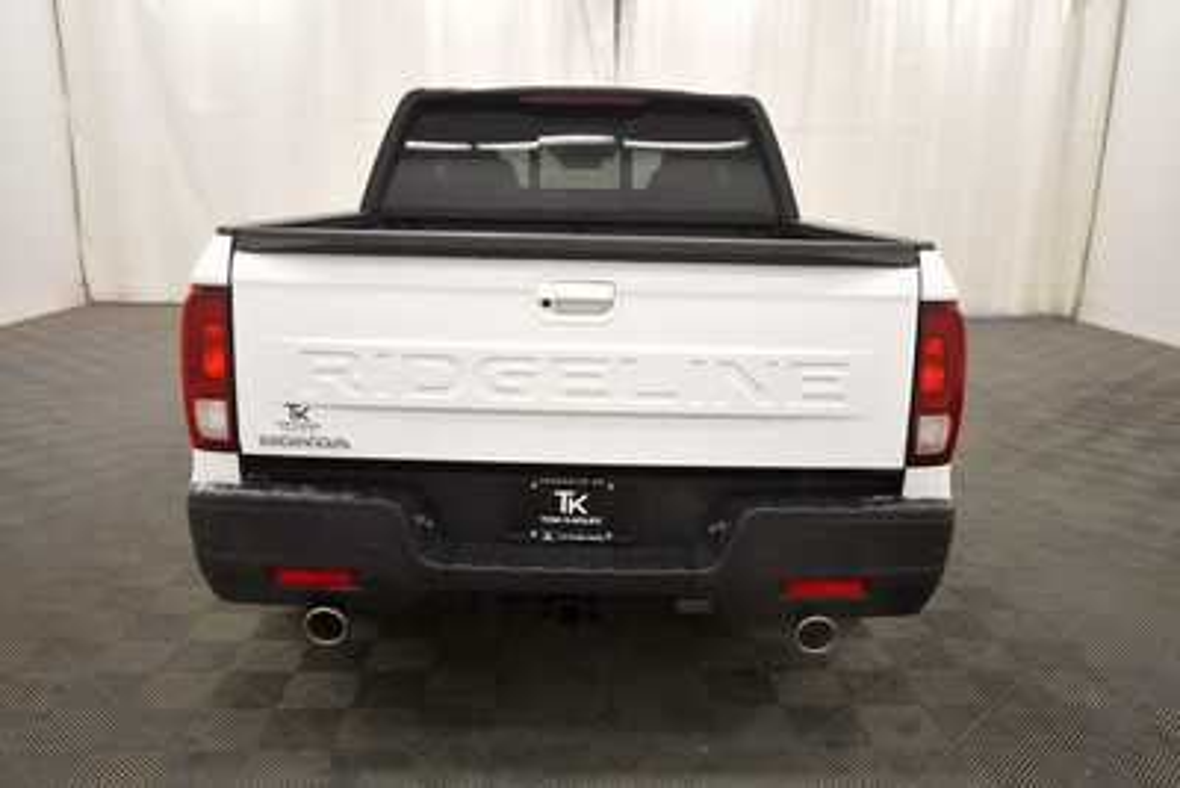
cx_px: 590
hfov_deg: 67.4
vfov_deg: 48.0
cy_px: 394
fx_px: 885
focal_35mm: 27
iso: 720
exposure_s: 1/250
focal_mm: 18
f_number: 5.3
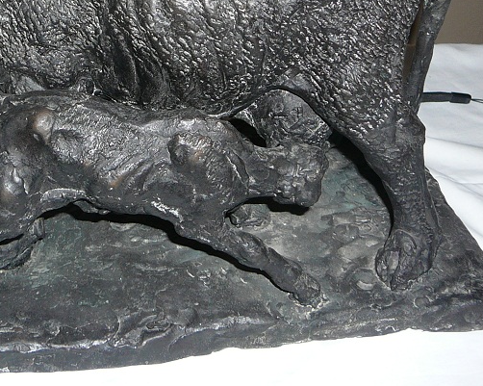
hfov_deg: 30.5
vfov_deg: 24.6
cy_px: 82
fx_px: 871
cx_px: 122
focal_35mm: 61
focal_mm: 5.2
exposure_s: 1/30
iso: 80
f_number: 2.8
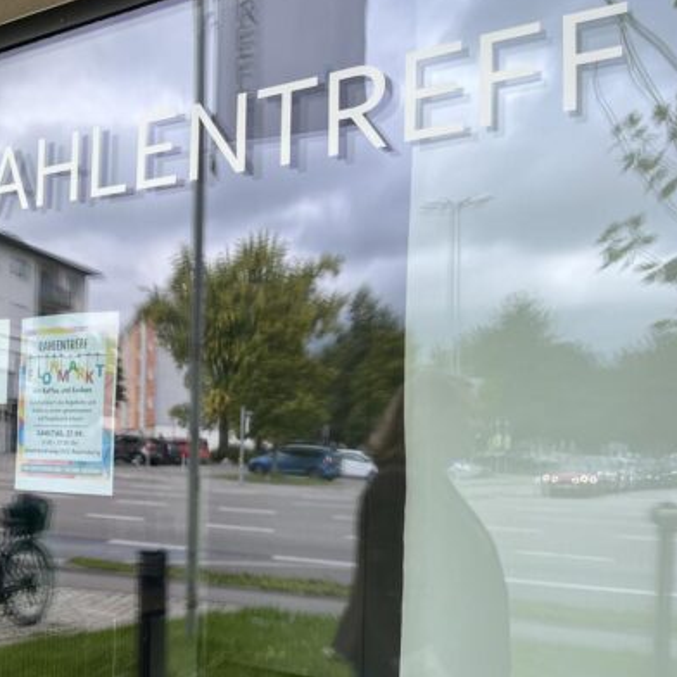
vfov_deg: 37.4
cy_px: 402
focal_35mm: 45
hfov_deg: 34.6
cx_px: 19
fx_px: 996
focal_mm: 5.1
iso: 50
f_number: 1.6
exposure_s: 1/732
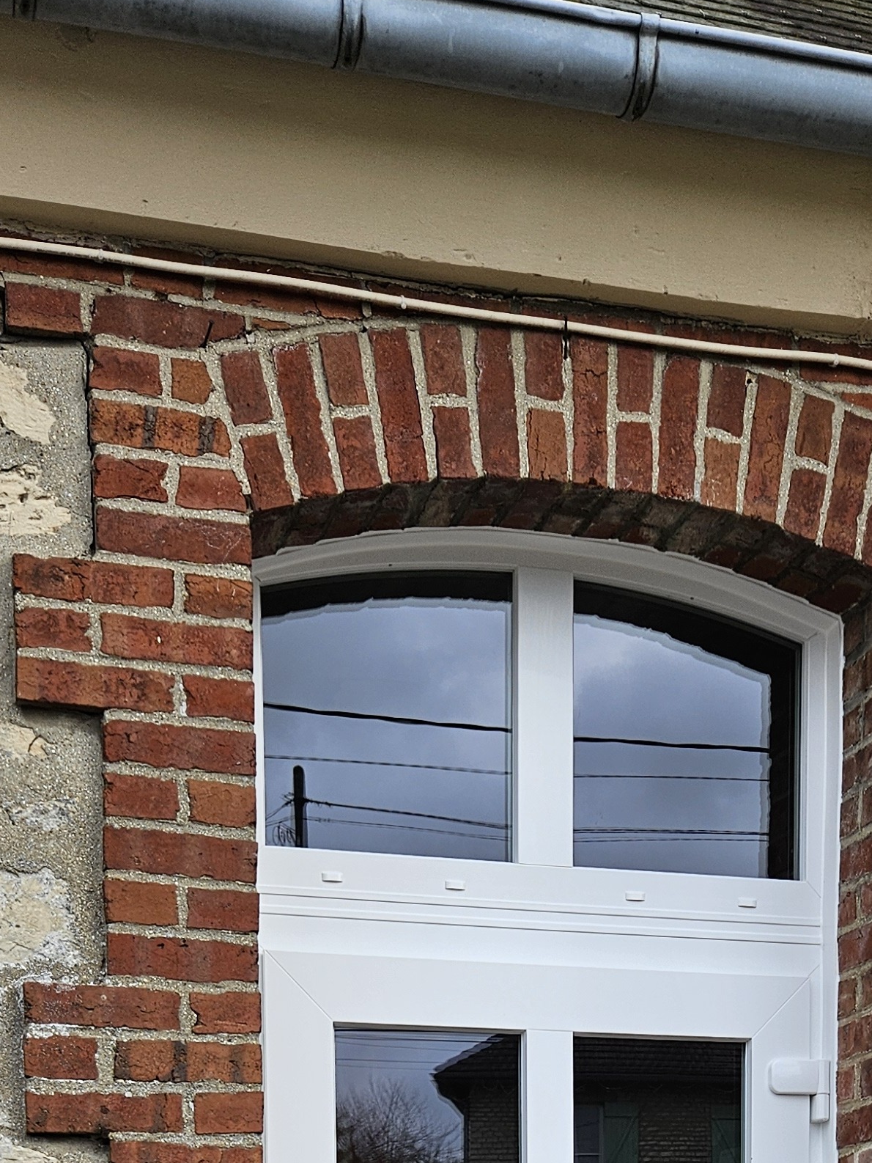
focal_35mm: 58
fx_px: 1948
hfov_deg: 25.1
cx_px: 566
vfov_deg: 28.6
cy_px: 1412
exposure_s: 1/598
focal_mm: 5.4
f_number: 1.8
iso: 25
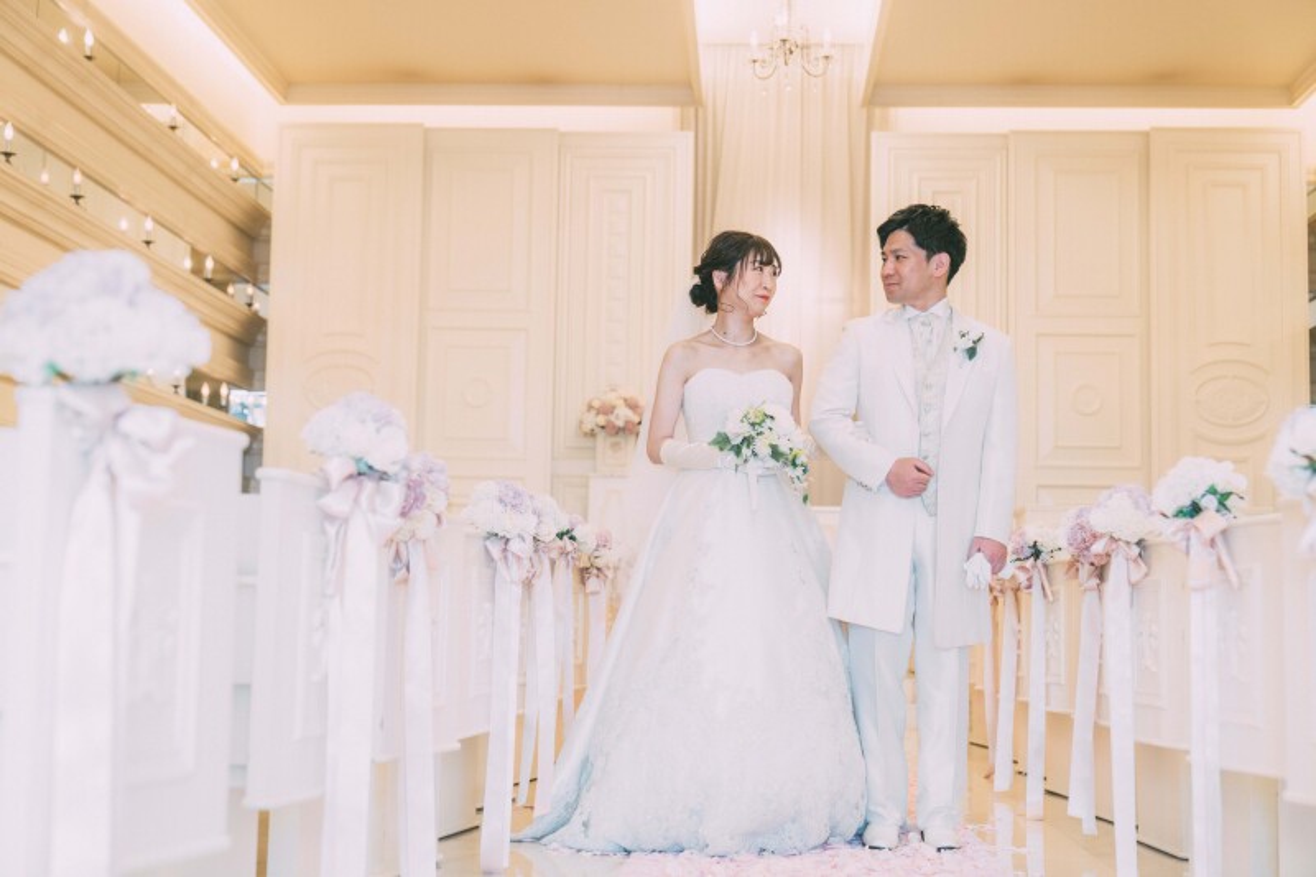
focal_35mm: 50
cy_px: 438
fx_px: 1827
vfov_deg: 27.0
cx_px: 658
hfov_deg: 39.6
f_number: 3.2
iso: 320
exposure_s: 1/100
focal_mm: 50
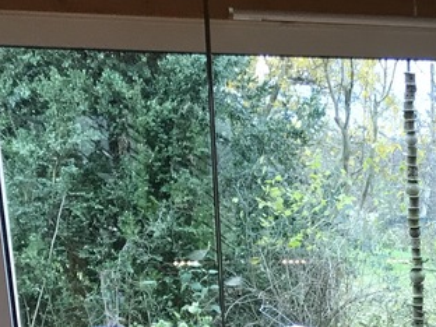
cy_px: 513
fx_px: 1159
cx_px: 534
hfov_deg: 19.9
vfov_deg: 14.8
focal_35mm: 92
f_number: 1.8
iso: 32
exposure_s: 1/33
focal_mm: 3.99
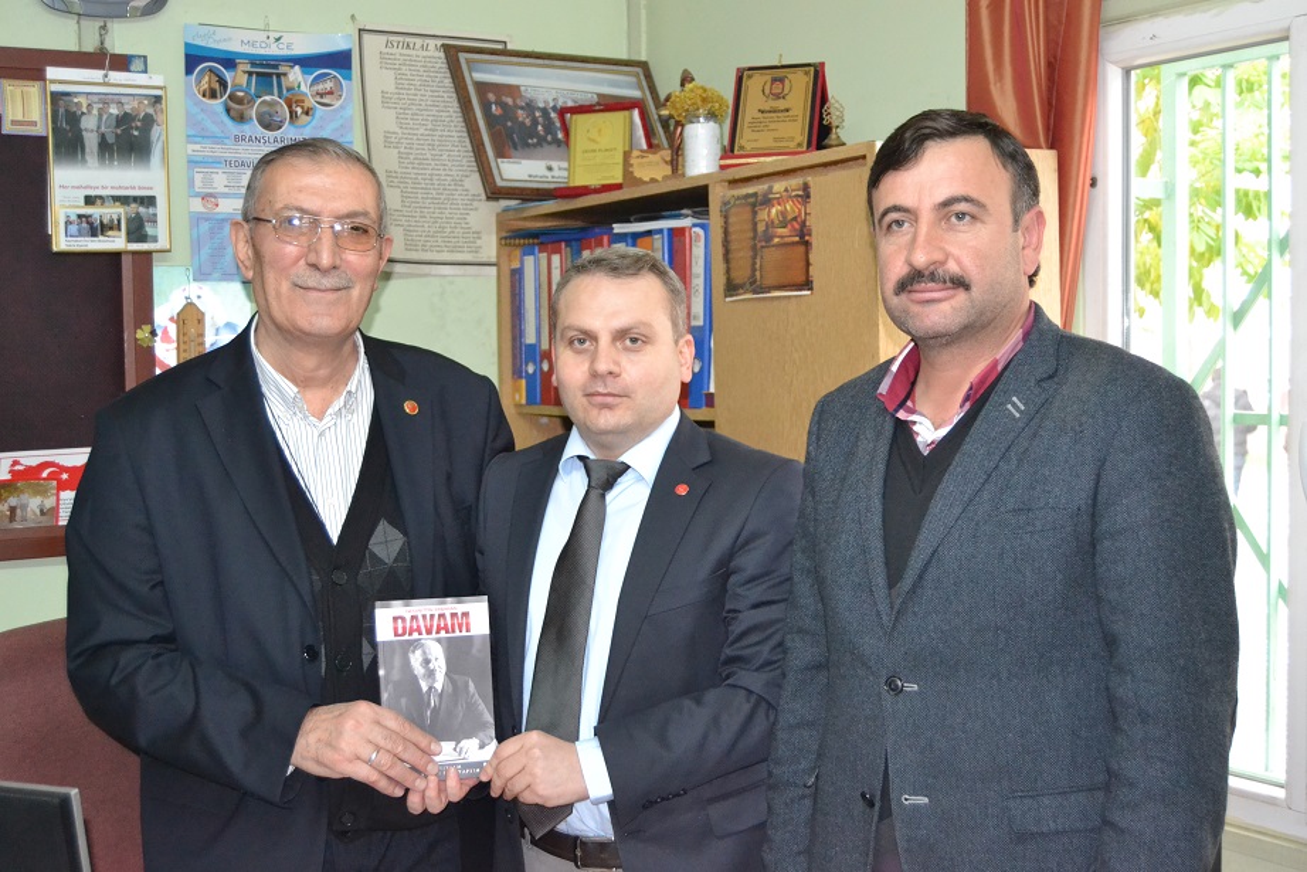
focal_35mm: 46
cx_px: 654
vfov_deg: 29.0
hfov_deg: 42.3
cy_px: 436
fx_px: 1688
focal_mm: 31
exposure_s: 1/60
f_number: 4.2
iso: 3200
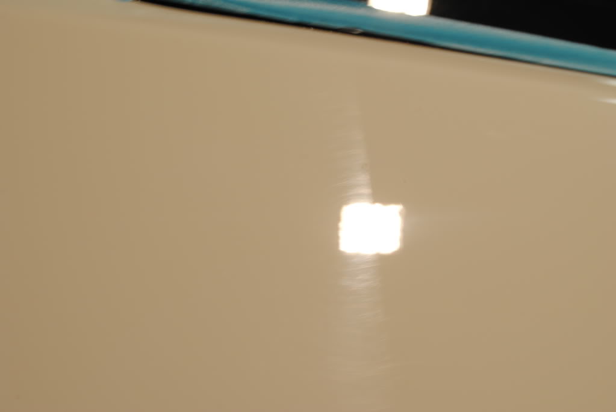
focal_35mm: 45
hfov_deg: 43.6
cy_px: 206
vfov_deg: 30.0
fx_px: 771
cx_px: 308
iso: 100
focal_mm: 30
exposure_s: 1/1.25
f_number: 20
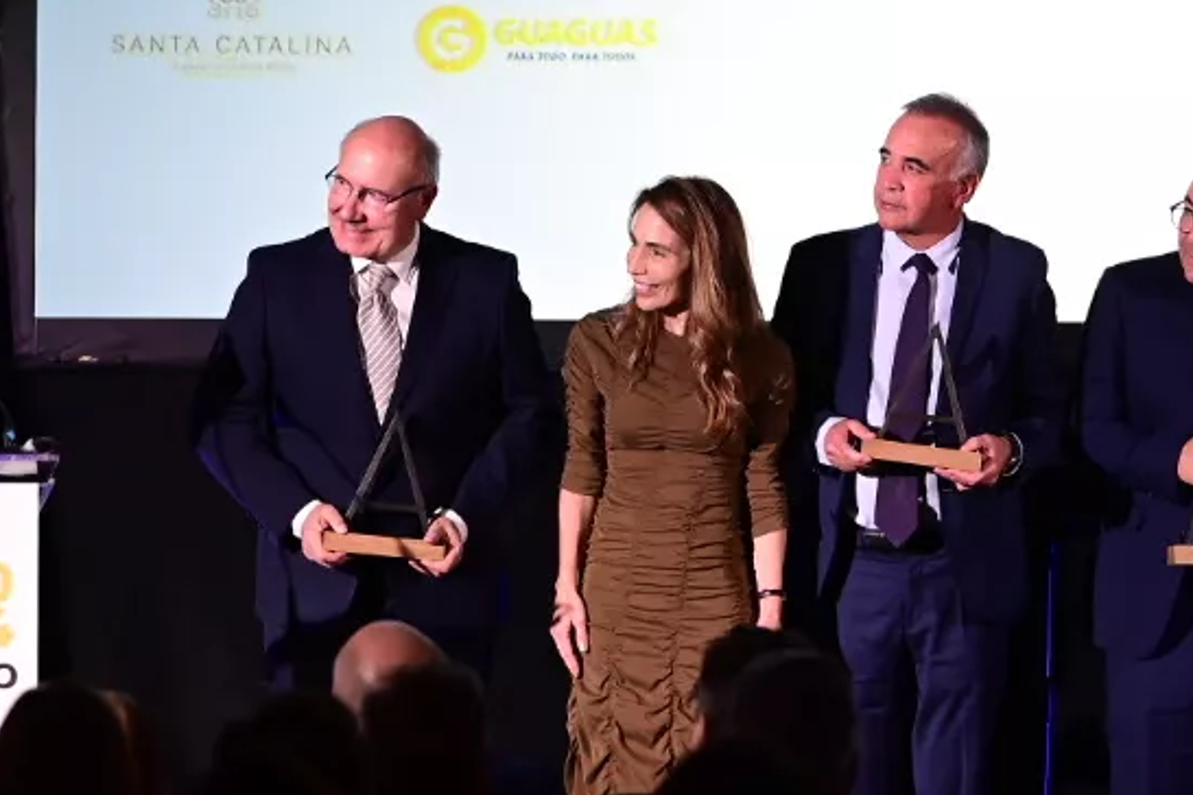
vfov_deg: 5.4
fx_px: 8350
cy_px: 50
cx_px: 920
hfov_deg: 8.2
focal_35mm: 252
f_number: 2
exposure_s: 1/3200
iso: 5000
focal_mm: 85
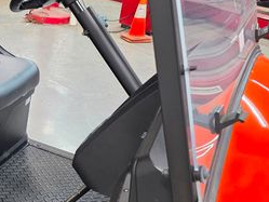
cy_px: 132
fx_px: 459
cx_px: -54
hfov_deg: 28.4
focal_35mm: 59
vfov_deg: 24.7
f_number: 1.7
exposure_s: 1/120
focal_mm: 6.3
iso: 200
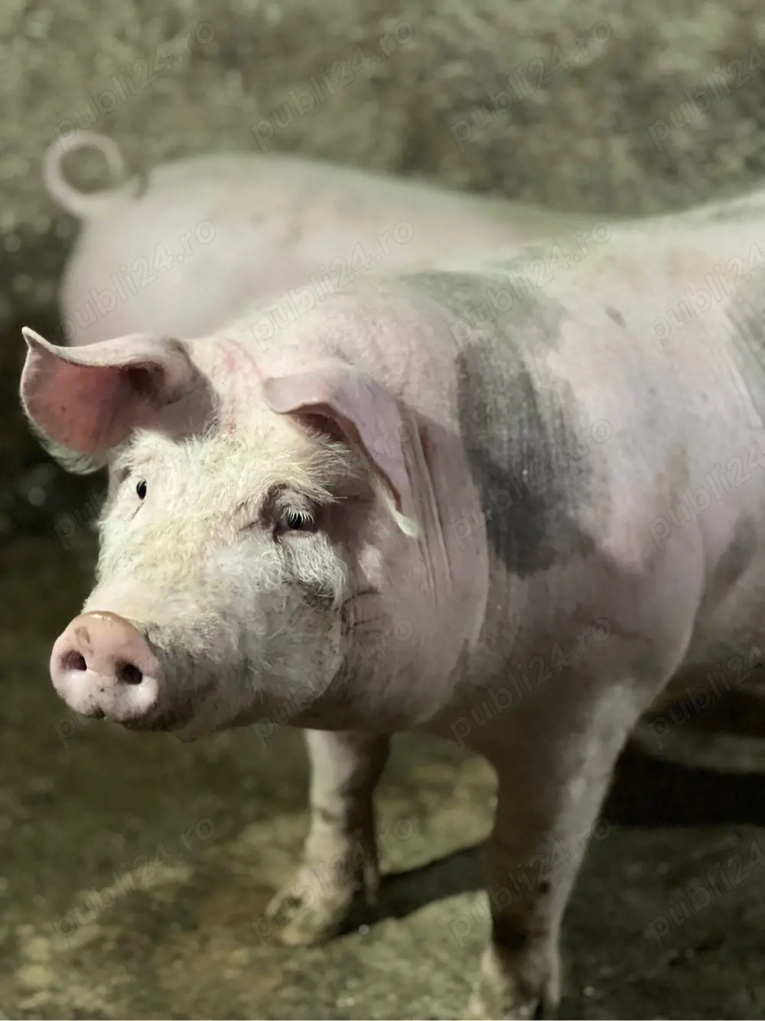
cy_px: 510
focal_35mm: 77
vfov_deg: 25.3
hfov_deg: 19.1
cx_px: 382
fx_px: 2270
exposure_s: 1/14
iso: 800
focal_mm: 9
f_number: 2.8
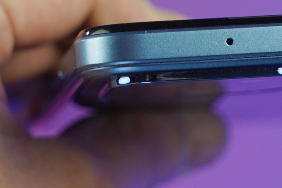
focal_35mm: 151
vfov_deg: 9.1
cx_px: 276
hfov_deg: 13.4
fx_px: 1183
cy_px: 68
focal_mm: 70
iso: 400
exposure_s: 1/125
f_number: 6.3
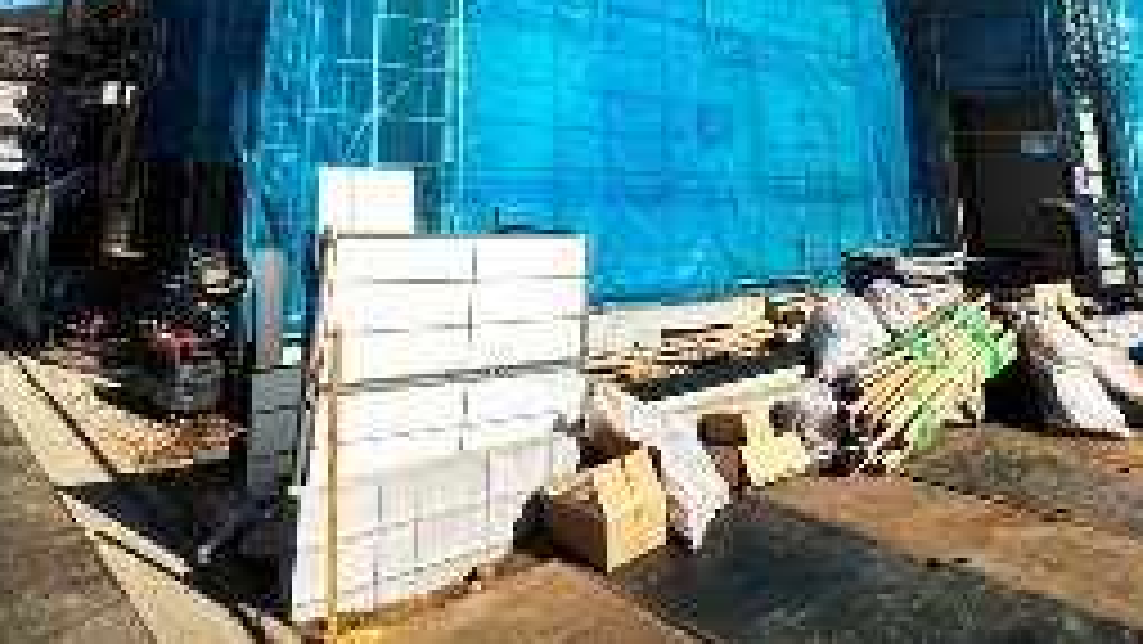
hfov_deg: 76.1
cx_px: 518
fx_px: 728
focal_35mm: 24
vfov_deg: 40.5
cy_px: -27
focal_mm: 2.22
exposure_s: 1/2564
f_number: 2.2
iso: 50
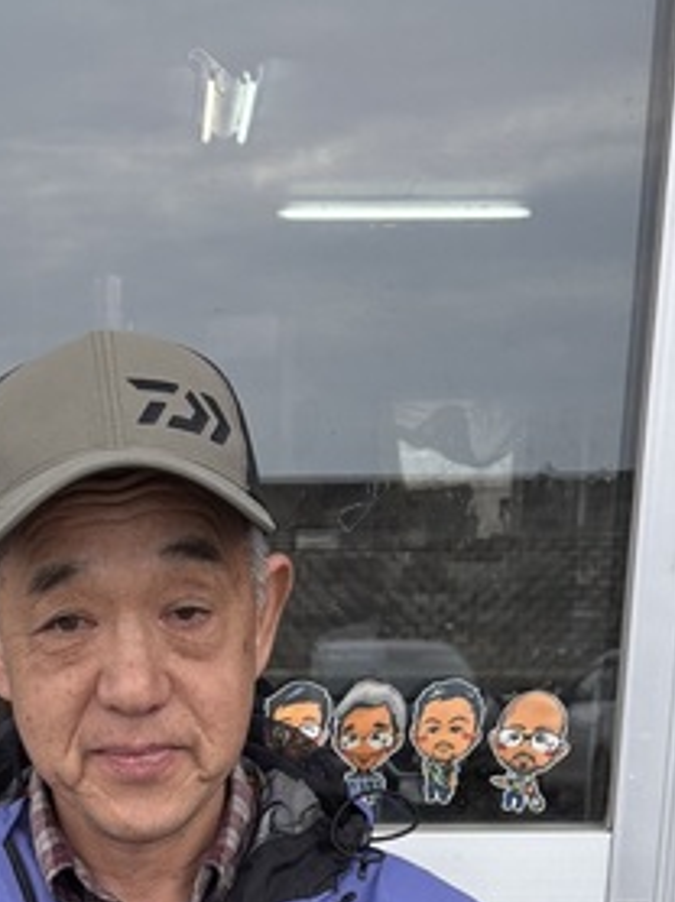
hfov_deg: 18.2
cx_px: 136
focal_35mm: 80
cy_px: 1301
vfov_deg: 21.1
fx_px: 2083
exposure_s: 1/775
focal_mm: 5.96
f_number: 1.6
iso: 50
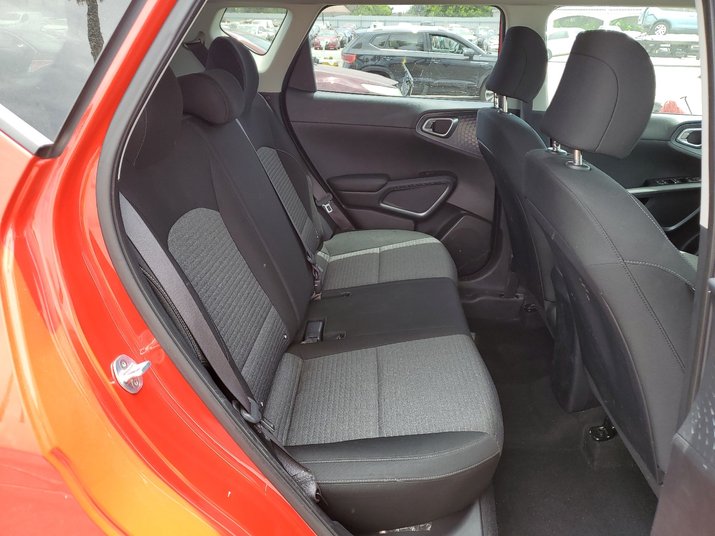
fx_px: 537
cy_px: 268
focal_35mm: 26
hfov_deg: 67.3
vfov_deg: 53.1
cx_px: 358
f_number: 1.5
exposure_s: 1/286
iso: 50
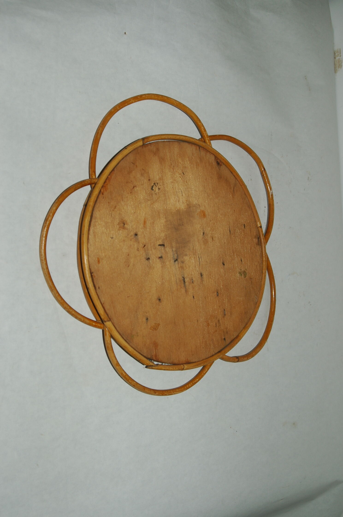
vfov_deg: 42.4
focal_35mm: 46
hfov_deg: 28.9
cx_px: 172
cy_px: 258
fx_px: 666
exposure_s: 1/125
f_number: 5.6
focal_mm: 31
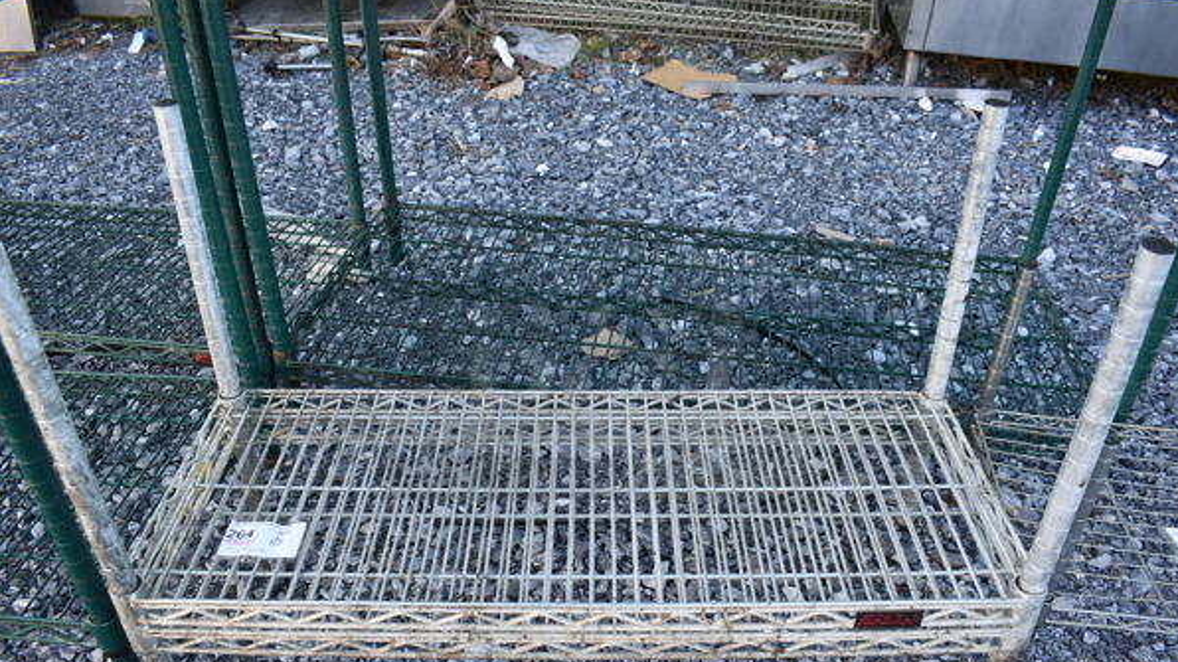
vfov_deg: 40.0
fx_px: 906
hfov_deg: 66.1
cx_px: 601
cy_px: 395
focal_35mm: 29
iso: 280
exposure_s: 1/125
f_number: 5.6
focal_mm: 18
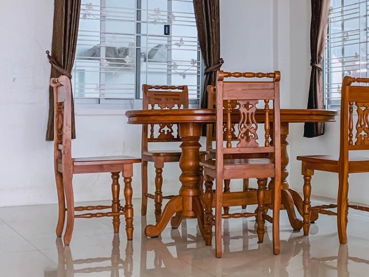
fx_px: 597
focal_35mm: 56
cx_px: 282
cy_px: 25
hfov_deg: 33.6
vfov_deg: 25.3
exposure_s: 1/500
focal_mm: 4.25
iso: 25
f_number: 1.8
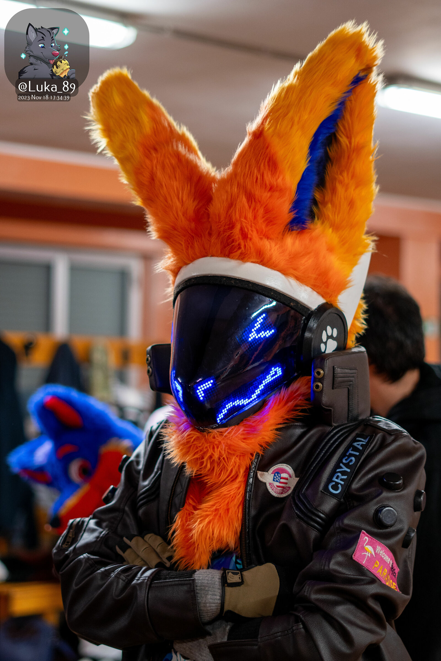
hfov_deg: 18.2
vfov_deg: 27.0
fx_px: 1378
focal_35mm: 75
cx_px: 220
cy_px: 330
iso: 640
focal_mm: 50
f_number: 1.8
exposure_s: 1/80
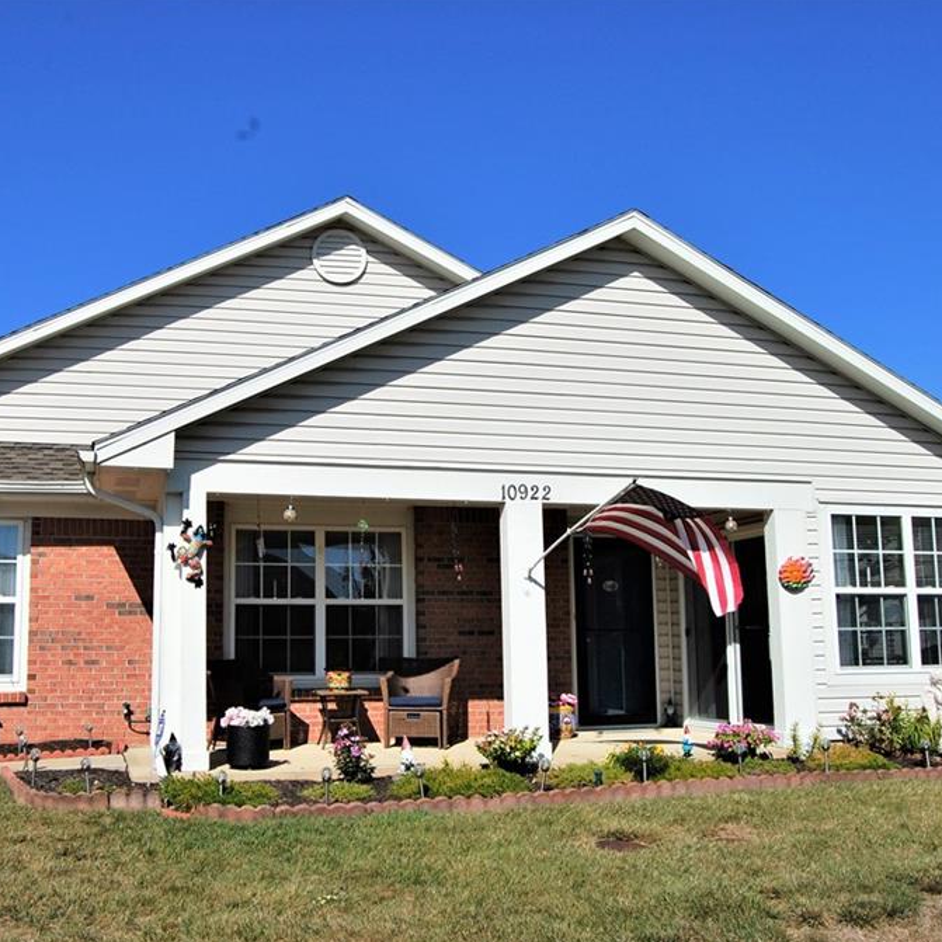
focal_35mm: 35
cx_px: 369
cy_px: 472
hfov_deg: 46.9
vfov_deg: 47.2
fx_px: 1078
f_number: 11
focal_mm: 18
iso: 200
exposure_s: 1/500
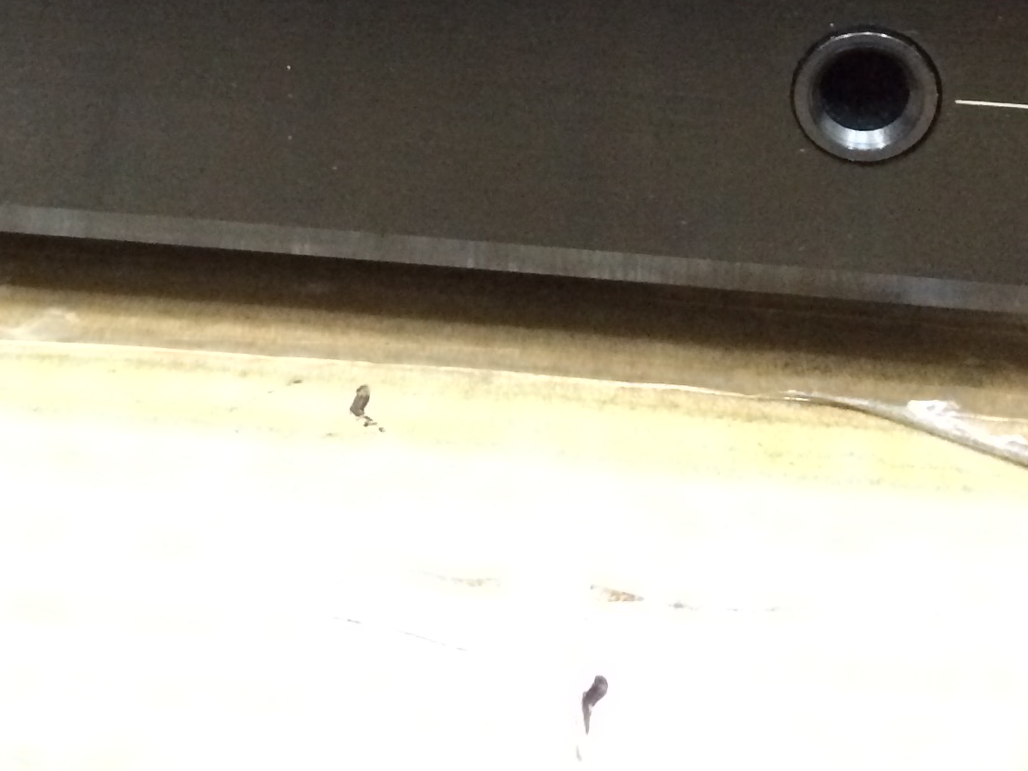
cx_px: 298
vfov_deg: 16.0
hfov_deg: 22.9
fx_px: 2524
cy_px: -356
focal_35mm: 85
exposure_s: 1/17
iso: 500
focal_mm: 4.15
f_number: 2.2
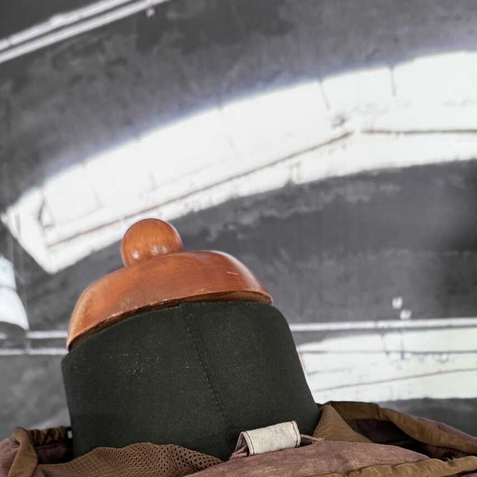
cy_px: 475
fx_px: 982
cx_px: 271
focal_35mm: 63
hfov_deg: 27.3
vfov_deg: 25.9
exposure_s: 1/60
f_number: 1.78
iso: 250
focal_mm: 6.76
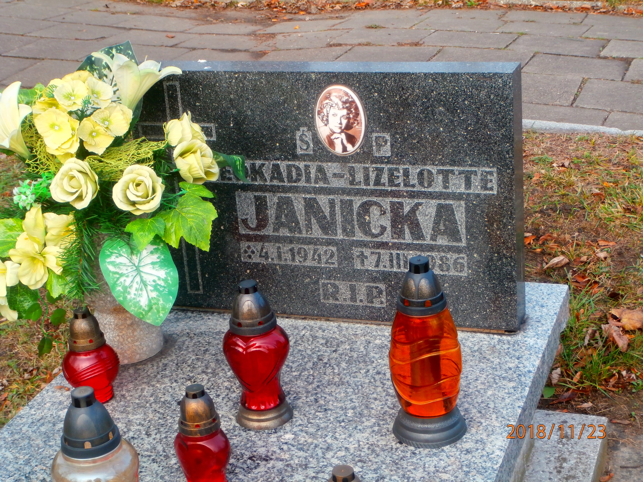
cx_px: 322
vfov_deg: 21.6
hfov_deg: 28.6
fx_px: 1263
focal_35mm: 68
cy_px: 241
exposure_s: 1/100
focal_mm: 12.1
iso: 100
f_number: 4.7
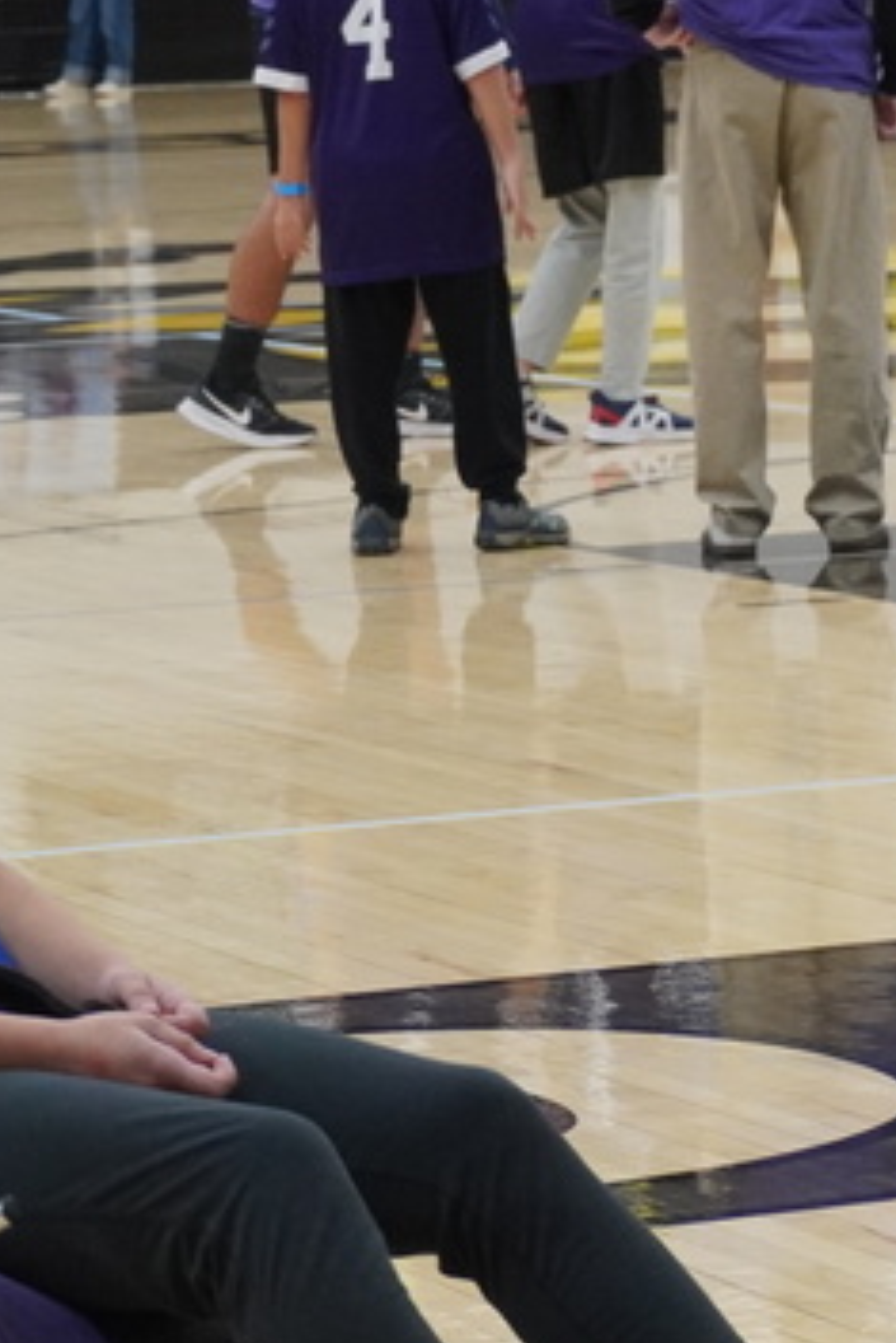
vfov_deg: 9.4
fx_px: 8130
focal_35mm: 218
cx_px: 1197
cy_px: 166
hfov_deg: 6.3
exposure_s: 1/160
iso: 2000
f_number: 5.6
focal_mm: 50
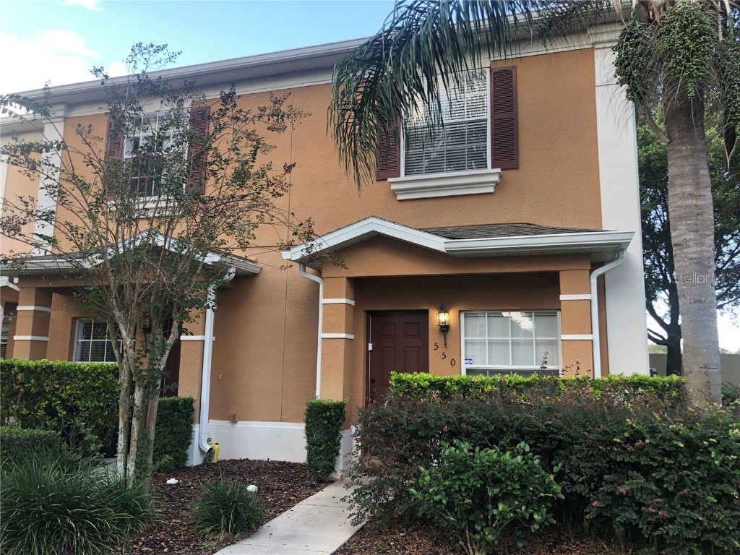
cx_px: 370
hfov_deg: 63.4
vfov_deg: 49.7
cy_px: 278
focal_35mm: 28
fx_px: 599
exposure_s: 1/120
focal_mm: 4
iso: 50
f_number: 1.8
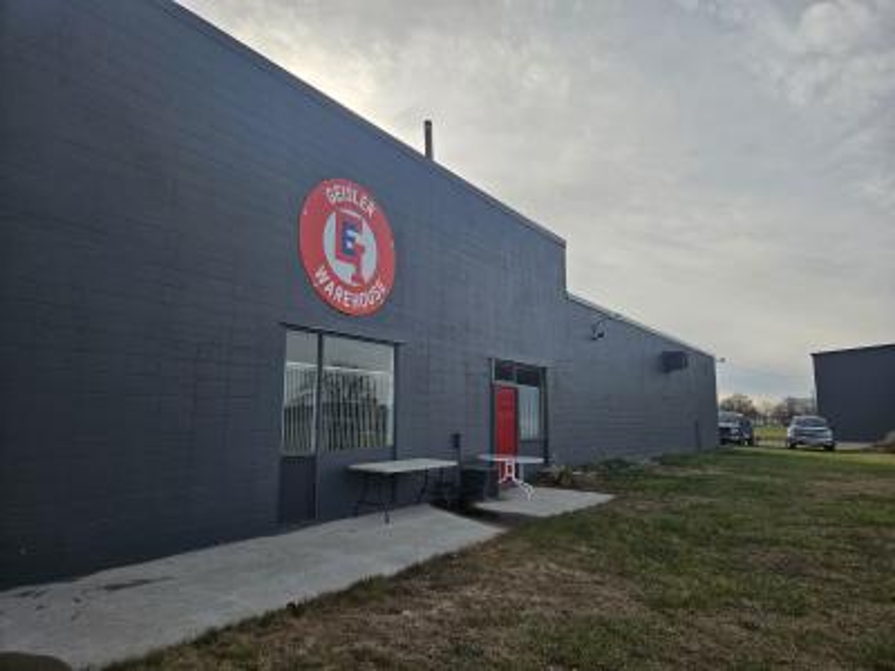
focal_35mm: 23
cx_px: 448
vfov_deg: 58.9
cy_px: 336
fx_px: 595
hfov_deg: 73.9
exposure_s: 1/1879
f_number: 1.8
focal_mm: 5.4
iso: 25
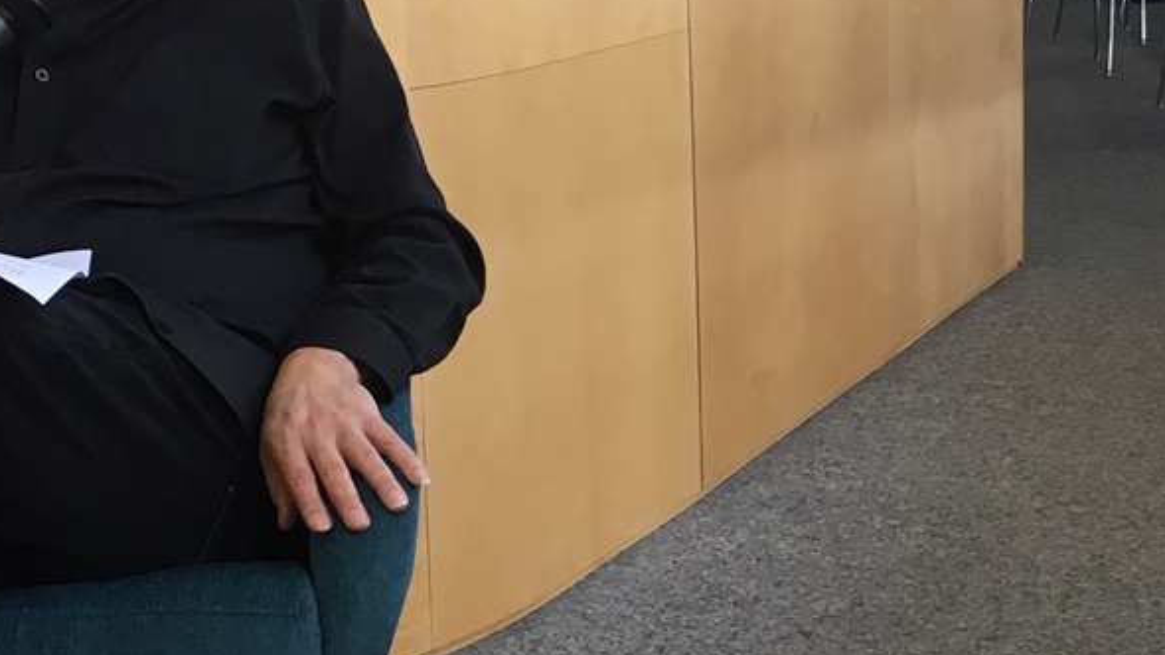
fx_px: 3337
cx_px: 889
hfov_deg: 19.6
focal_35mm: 108
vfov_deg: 11.2
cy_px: 531
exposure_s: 1/33
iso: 40
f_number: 2.2
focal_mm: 4.15
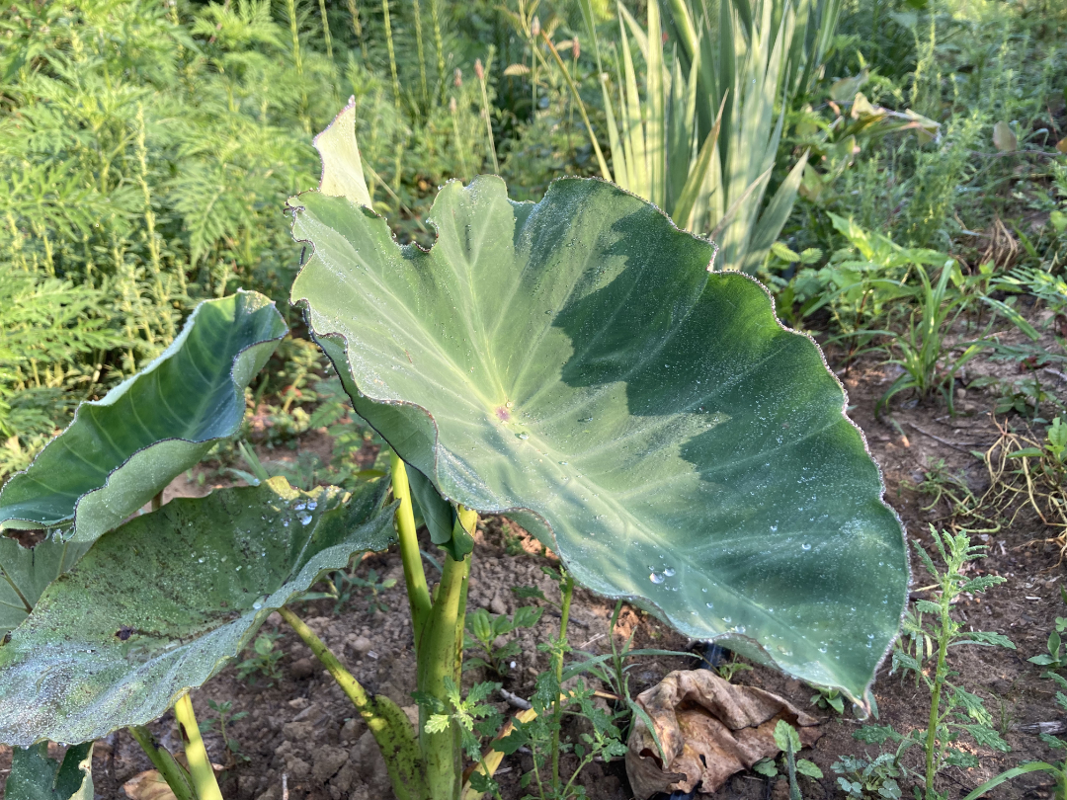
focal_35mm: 28
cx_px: 534
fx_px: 863
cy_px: 400
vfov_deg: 49.7
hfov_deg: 63.4
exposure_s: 1/282
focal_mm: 4
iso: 20
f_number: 1.8
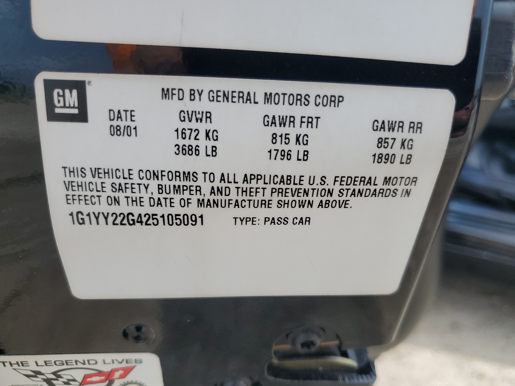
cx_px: 258
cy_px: 193
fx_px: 387
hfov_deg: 67.3
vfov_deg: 53.1
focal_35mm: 26
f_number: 1.5
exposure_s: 1/2000
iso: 50
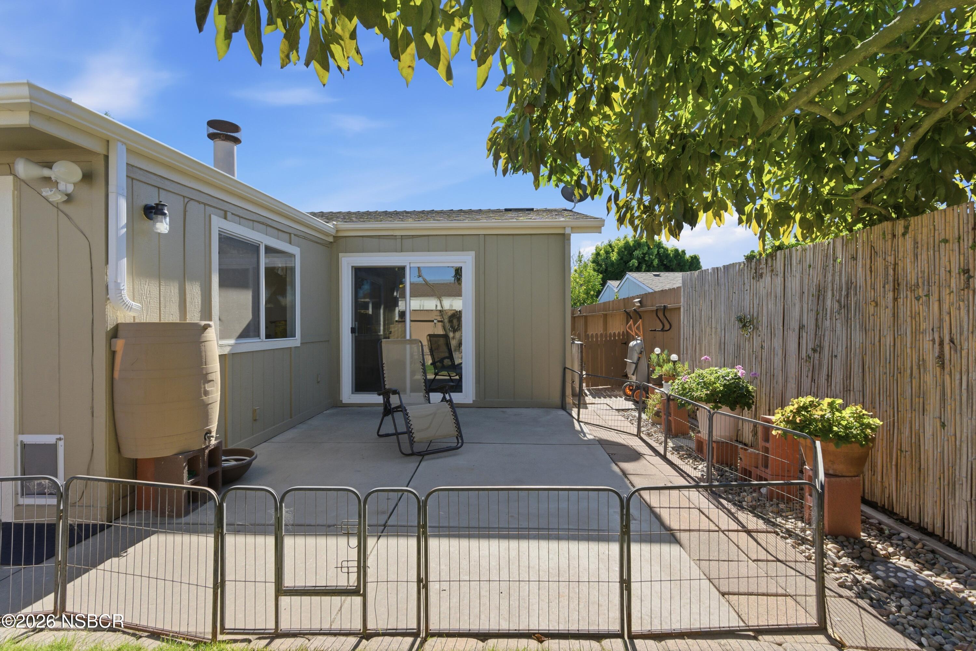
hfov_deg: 96.7
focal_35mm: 16
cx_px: 488
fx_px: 434
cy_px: 326
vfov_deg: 73.8
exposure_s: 1/8000
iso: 1250
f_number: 8
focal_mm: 16
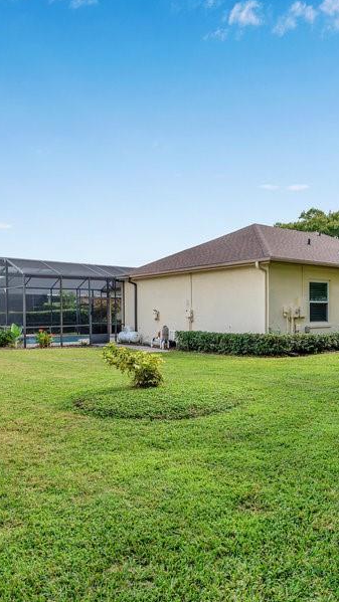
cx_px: 172
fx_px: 447
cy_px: 328
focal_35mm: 28
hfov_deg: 41.5
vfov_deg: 67.8
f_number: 9
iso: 100
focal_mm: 16
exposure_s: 1/125
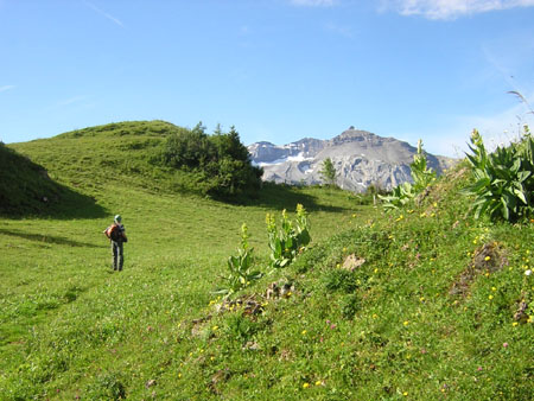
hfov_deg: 51.3
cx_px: 267
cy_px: 200
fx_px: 556
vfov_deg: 39.7
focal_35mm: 36
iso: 100
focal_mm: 4.7
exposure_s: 1/173
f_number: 5.2
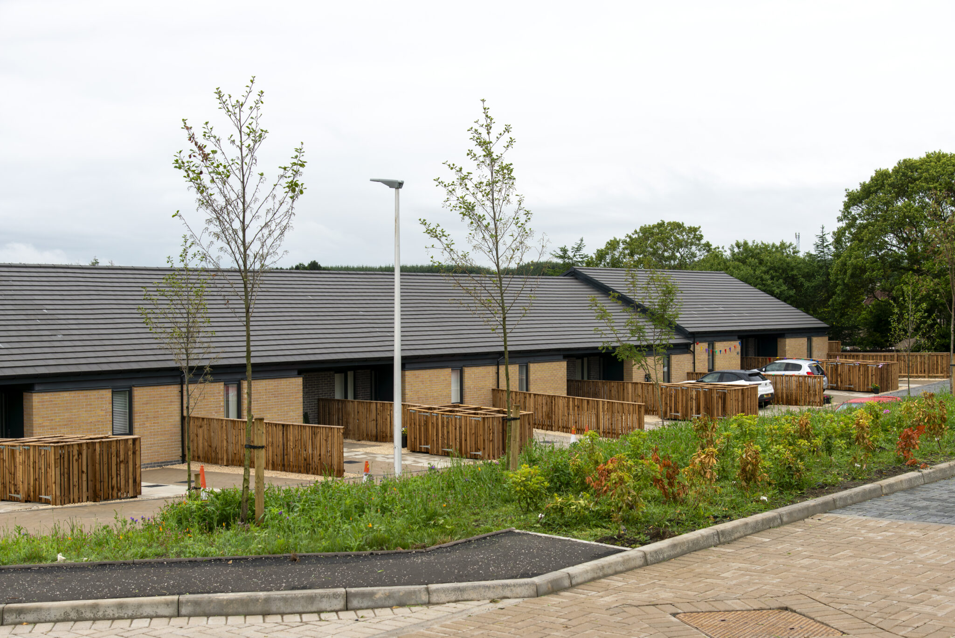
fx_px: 1274
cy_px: 319
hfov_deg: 41.1
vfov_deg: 28.1
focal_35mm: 48
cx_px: 478
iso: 200
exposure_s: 1/125
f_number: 8
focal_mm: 48
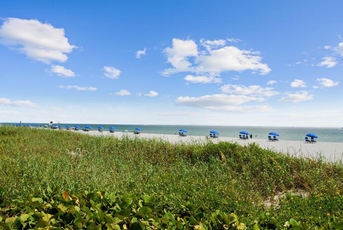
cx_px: 172
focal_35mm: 36
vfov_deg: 37.0
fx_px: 343
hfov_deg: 53.1
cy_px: 115
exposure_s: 1/100
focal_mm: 24
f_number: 18
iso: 100
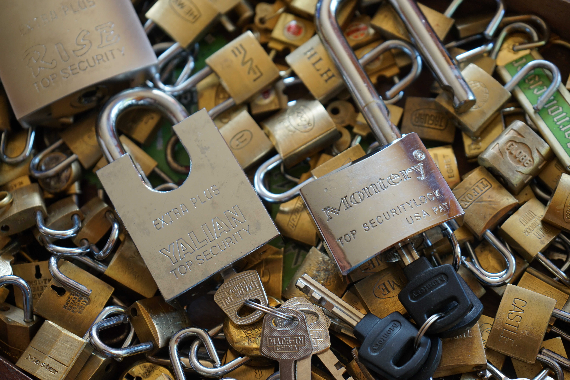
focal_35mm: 58
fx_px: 918
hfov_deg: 34.5
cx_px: 285
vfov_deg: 23.4
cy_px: 190
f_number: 5
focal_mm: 58
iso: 320
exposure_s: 1/60
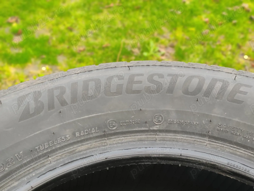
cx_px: 127
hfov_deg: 29.4
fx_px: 484
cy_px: 96
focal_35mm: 66
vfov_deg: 22.3
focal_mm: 6.22
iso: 500
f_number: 2.2
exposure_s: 1/60
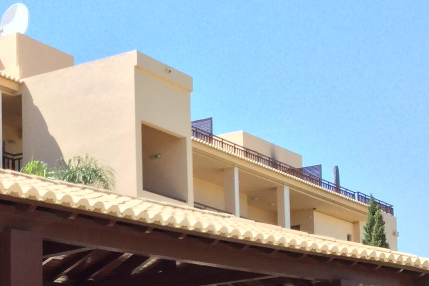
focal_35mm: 94
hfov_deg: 21.4
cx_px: 74
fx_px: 1120
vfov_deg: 14.3
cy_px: 307
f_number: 2.4
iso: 25
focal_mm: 3.3
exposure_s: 1/509
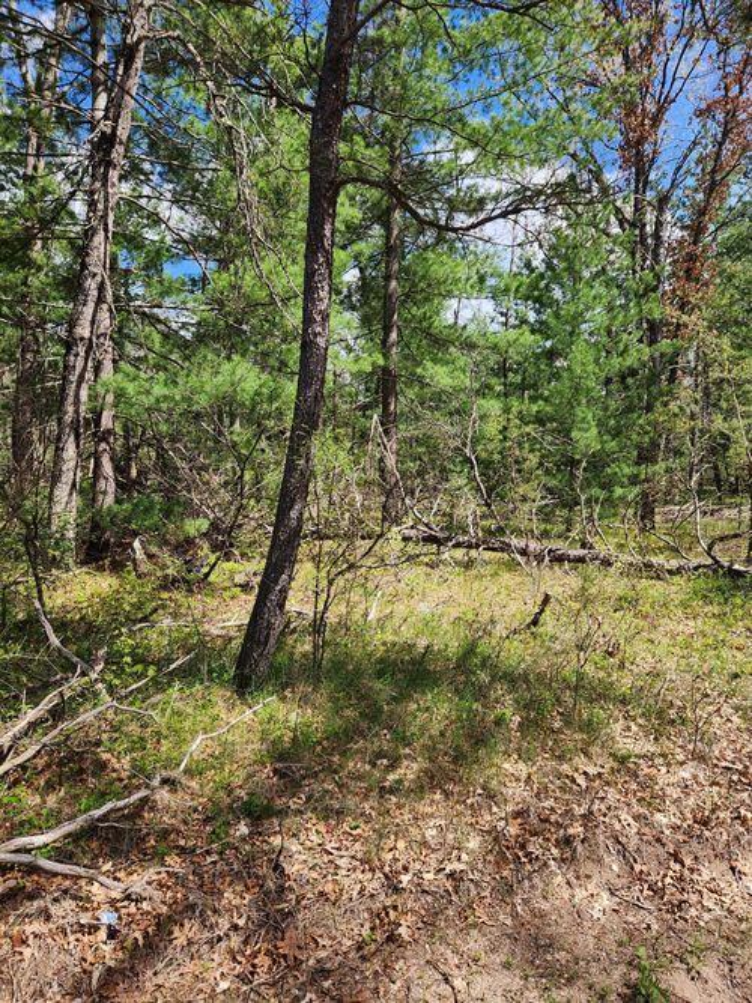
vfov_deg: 73.9
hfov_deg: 58.9
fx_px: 666
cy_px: 502
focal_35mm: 23
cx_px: 376
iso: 20
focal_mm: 5.4
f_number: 1.8
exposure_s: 1/621
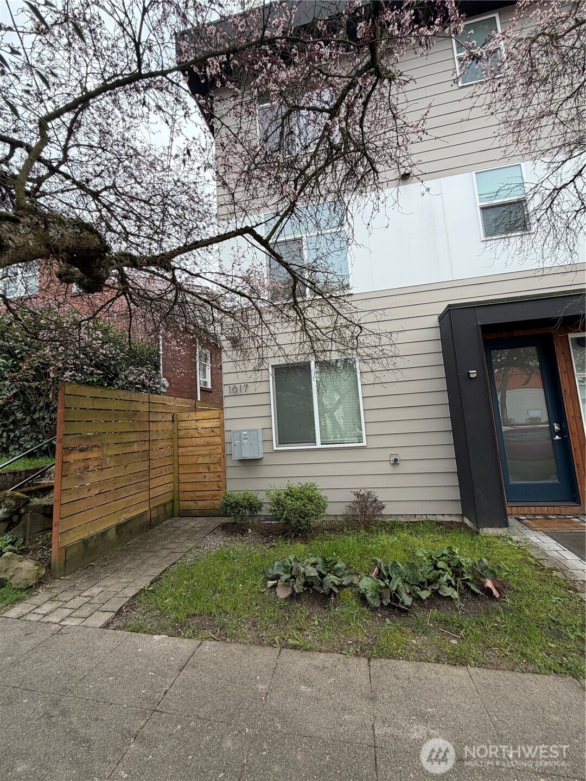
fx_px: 316
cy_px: 390
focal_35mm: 14
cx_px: 293
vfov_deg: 102.1
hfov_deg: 85.7
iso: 64
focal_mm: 2.22
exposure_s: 1/121
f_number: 2.2
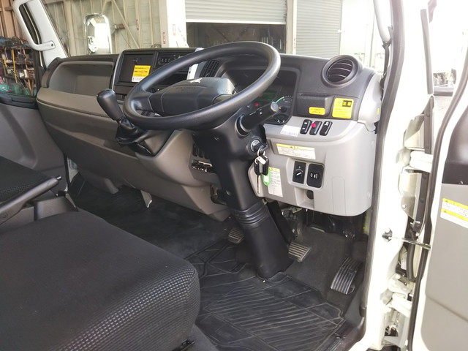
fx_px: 406
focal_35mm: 30
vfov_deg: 46.8
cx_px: 234
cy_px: 176
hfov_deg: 60.0
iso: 40
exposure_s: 1/60
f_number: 2.2
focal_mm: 4
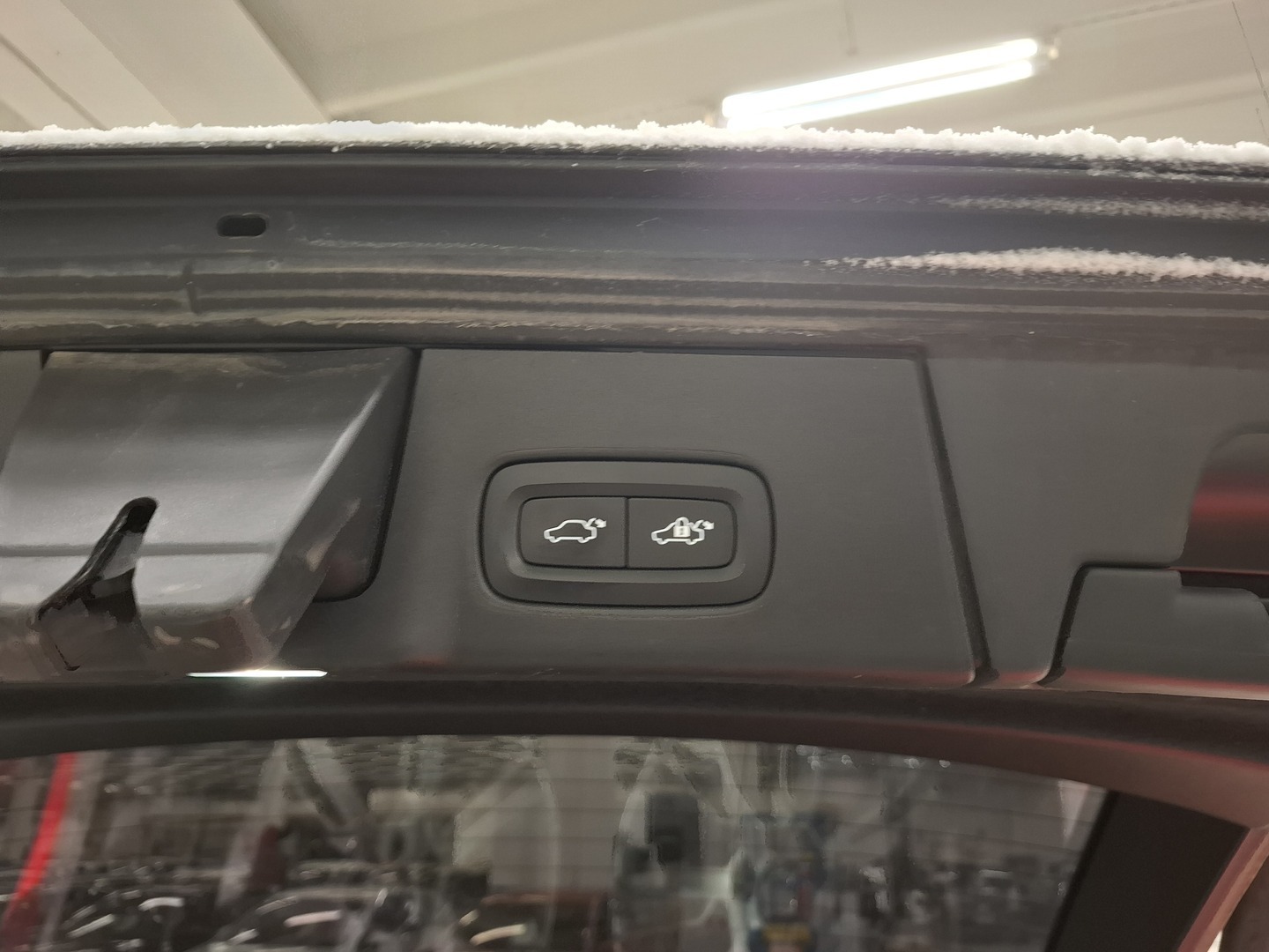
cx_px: 634
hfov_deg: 73.9
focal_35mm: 23
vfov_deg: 58.9
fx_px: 843
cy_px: 476
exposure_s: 1/33
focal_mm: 5.54
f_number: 1.8
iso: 400
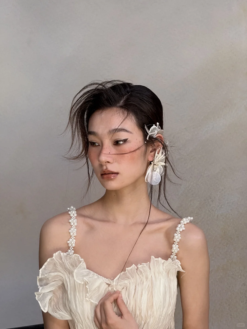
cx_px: 124
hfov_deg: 12.3
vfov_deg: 16.4
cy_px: 164
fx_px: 1142
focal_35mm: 120
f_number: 2.8
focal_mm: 15.66
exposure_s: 1/100
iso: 50
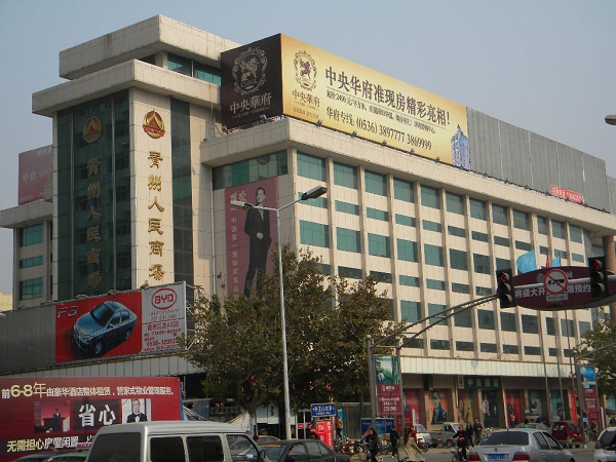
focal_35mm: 56
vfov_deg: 26.1
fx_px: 997
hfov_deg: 34.3
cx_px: 308
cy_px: 231
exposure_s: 1/790
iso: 80
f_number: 4.1
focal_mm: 10.1
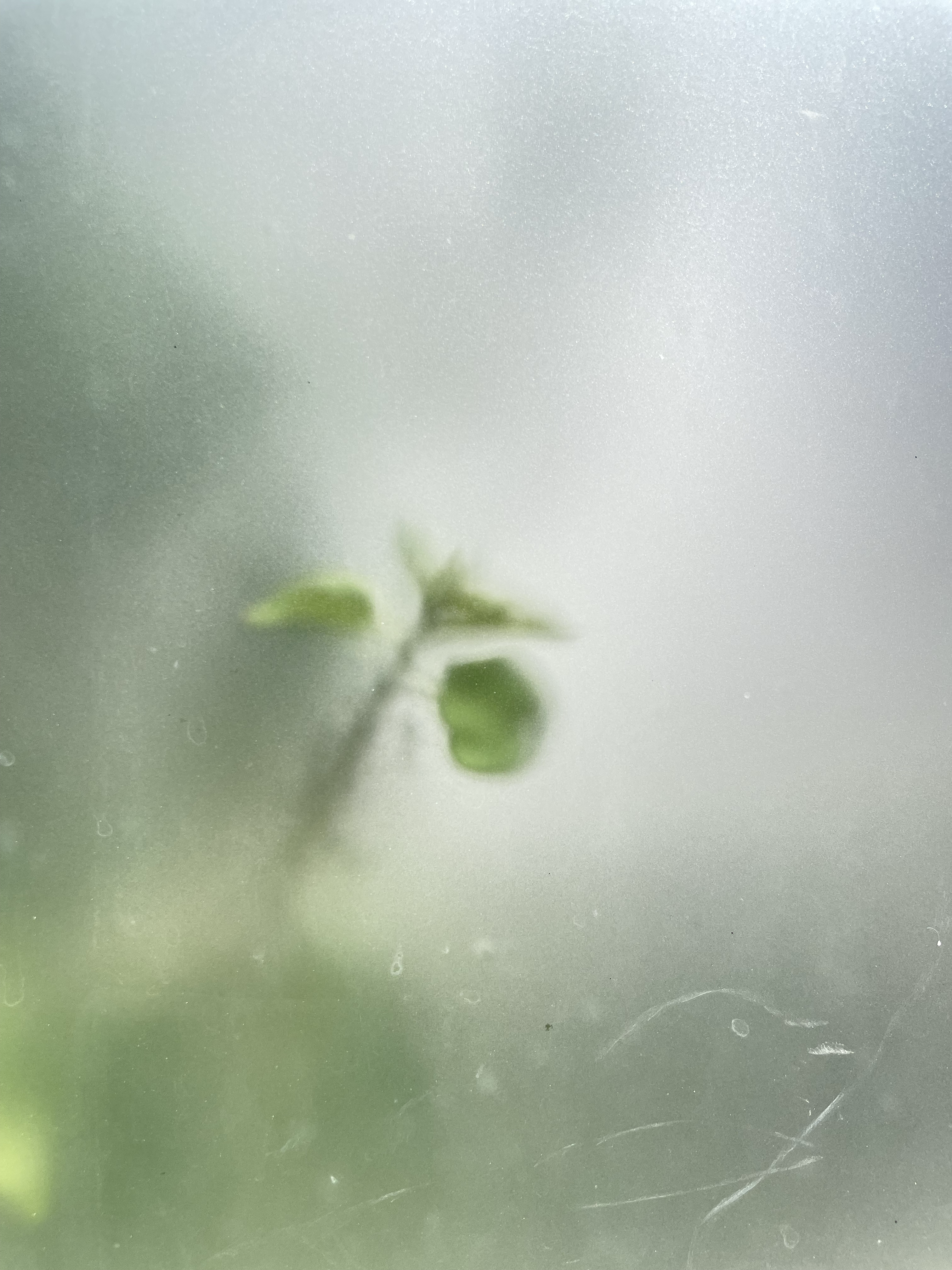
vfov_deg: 67.3
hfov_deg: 53.1
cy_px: 635
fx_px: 953
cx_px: 476
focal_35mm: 26
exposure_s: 1/2304
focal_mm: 4.2
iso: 32
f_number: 1.6
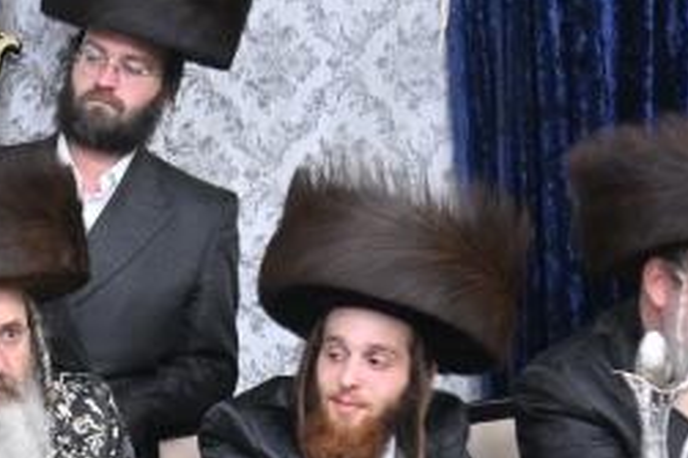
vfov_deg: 6.7
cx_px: 0
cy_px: 265
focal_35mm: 204
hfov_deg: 10.0
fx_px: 3896
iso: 500
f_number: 4
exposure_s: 1/160
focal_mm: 50
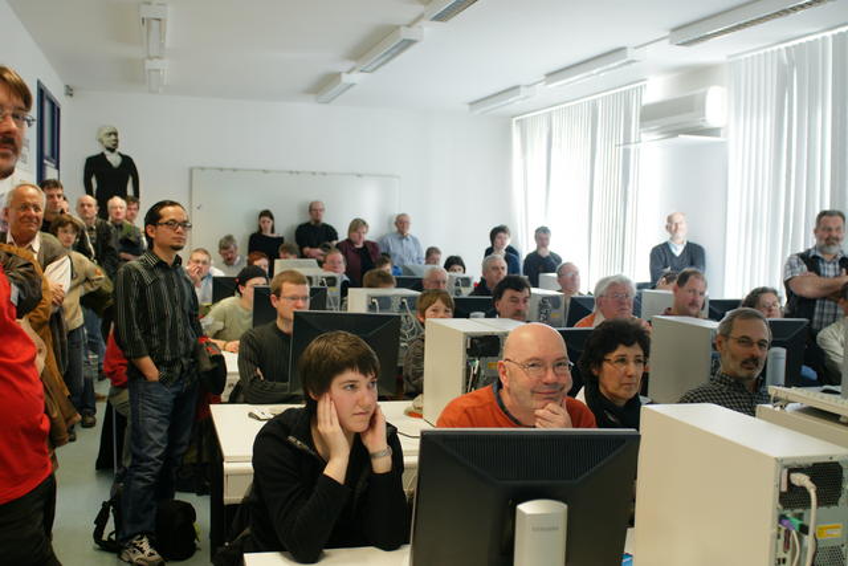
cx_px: 424
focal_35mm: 36
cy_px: 283
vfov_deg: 36.9
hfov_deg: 53.1
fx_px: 848
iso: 200
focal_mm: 24
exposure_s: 1/50
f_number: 3.5
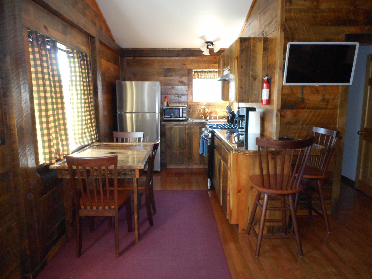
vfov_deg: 54.9
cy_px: 140
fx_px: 269
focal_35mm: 25
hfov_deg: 69.4
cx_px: 186
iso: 360
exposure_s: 1/25
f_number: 3.7
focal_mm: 4.5
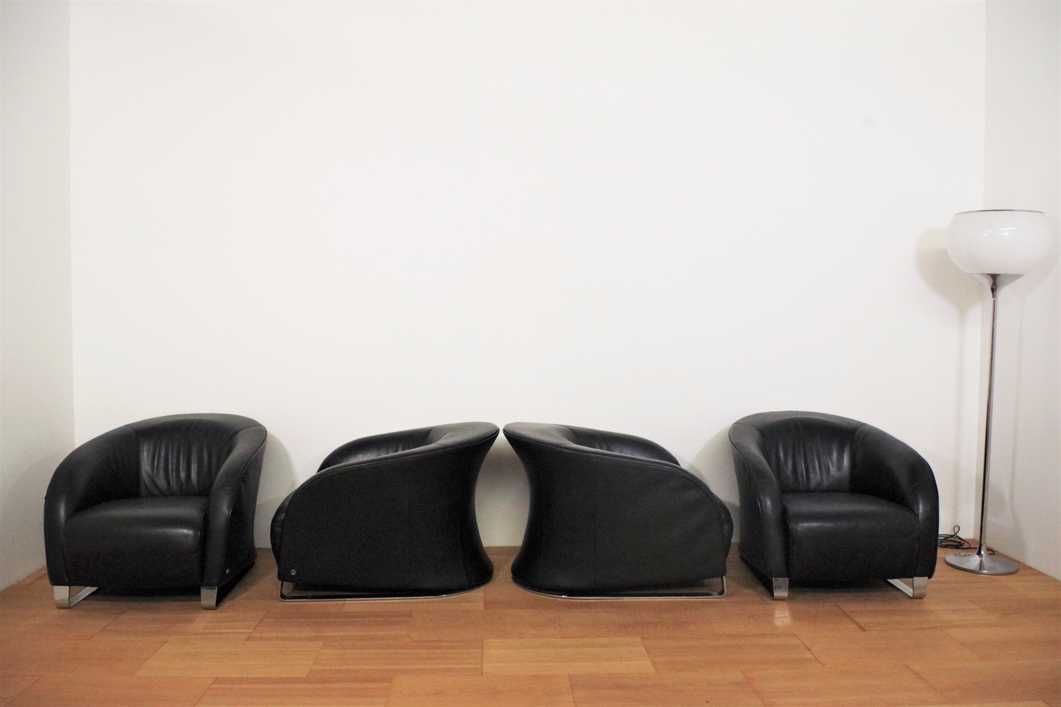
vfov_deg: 43.6
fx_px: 884
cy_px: 354
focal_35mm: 30
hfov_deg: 61.9
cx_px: 530
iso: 1600
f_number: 8
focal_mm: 20
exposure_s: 1/100
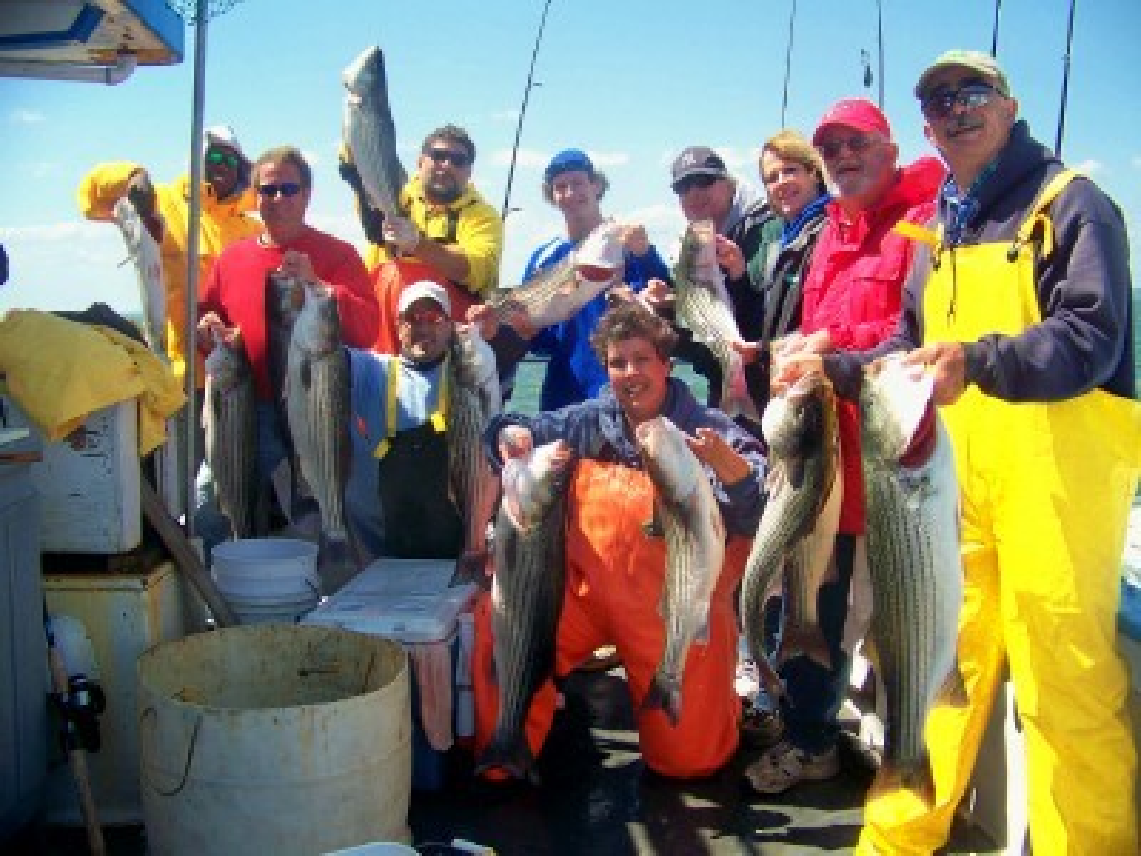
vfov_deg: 39.7
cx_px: 570
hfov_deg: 51.4
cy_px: 428
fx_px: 1187
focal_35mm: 36
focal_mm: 5.85
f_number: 2.8
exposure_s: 1/500
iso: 64
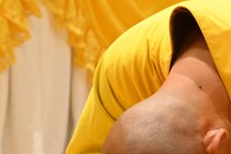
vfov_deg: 3.4
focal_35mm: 400
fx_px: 2566
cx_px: 174
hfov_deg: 5.2
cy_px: 27
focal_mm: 120
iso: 4000
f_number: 4
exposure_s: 1/160
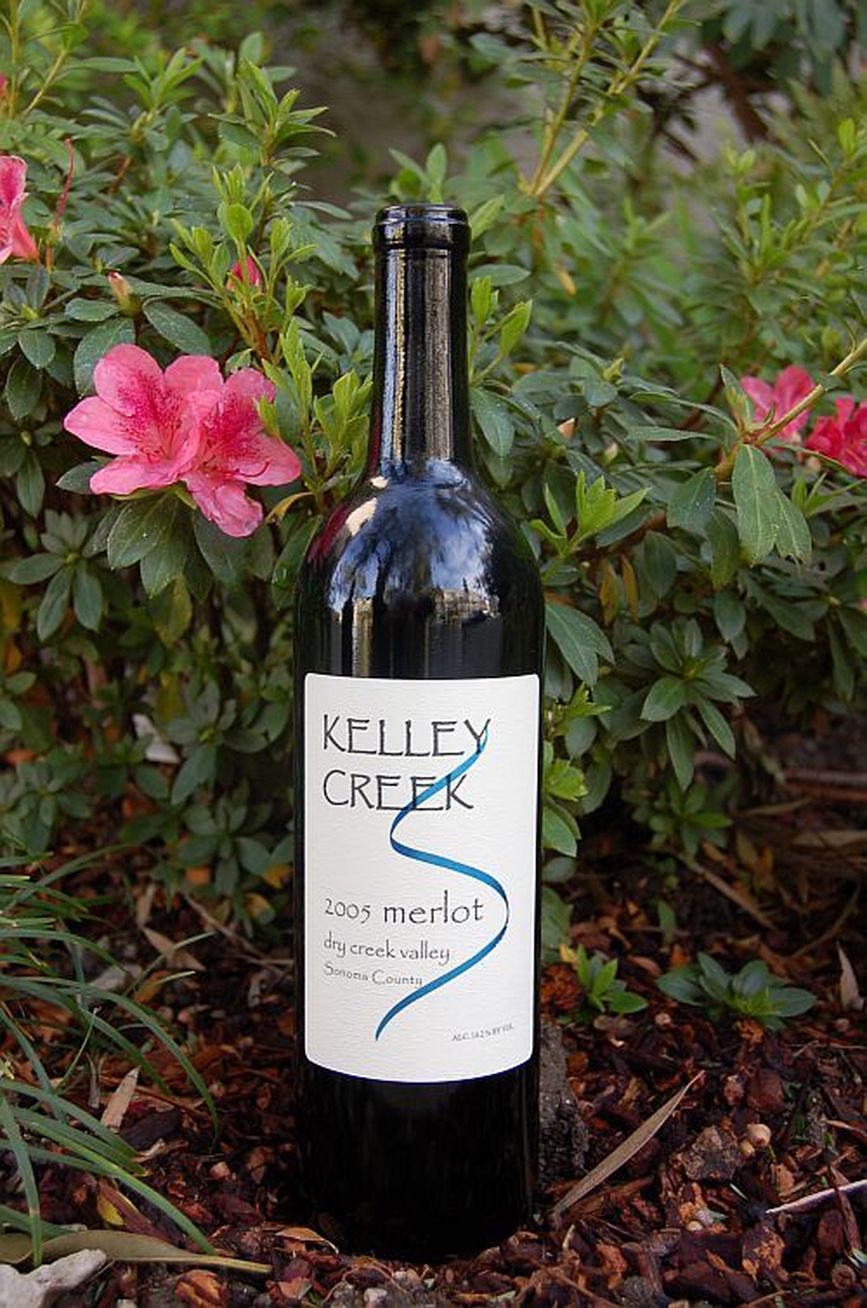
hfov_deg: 29.8
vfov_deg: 43.7
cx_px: 434
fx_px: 1632
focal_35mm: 45
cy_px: 654
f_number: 5.6
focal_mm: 30
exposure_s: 1/125
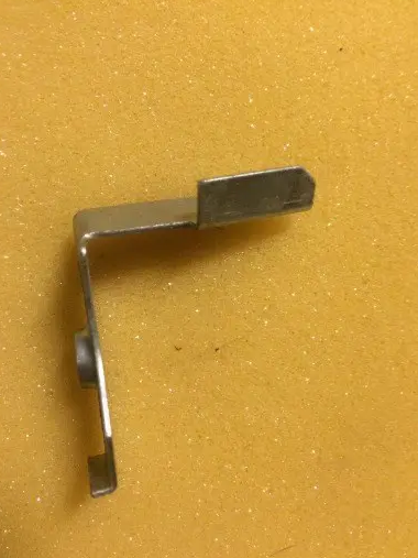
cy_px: 286
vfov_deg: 60.0
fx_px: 483
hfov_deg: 46.8
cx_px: 210
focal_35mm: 30
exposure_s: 1/25
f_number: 2.2
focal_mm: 4.15
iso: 320
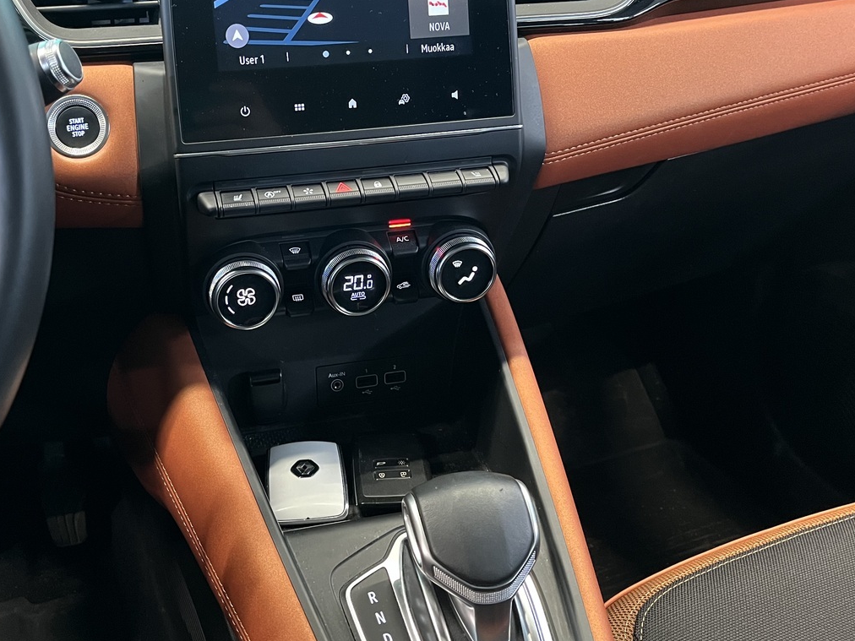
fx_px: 914
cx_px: 347
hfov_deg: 49.9
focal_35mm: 37
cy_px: 262
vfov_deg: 38.5
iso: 500
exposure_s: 1/33
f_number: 1.6
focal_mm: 5.1
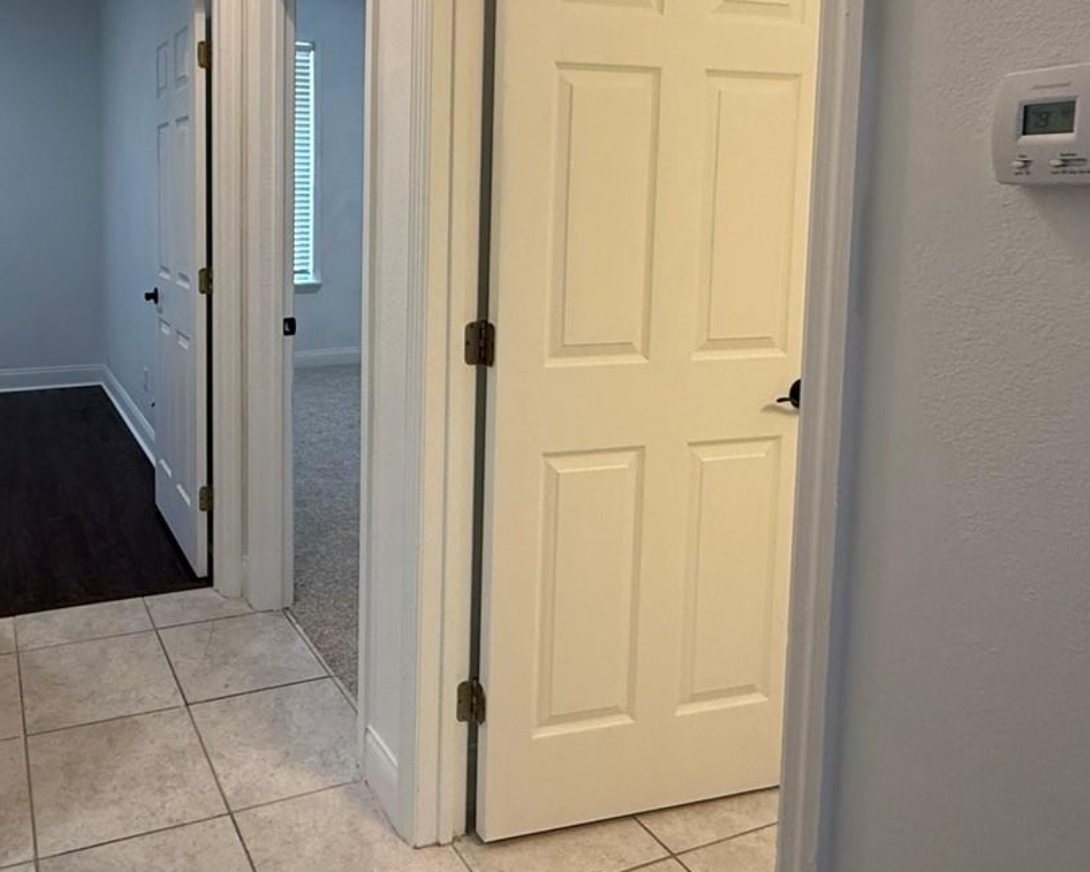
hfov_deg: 60.6
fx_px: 871
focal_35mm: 27
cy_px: 254
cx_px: 273
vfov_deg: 51.6
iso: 200
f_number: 2.2
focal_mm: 2.22
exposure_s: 1/120
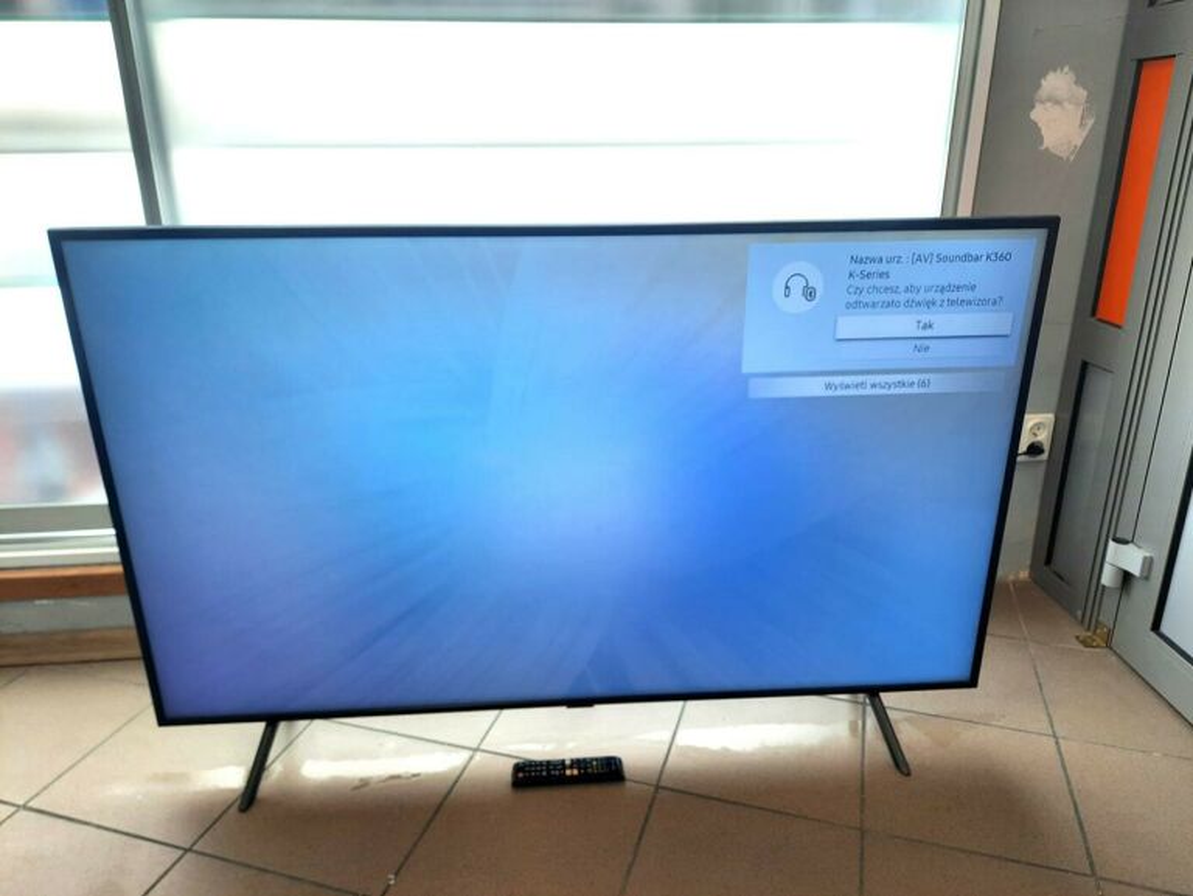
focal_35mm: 24
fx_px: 828
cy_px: 448
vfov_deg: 56.9
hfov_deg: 71.6
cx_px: 596
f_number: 1.8
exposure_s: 1/120
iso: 40
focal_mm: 5.23
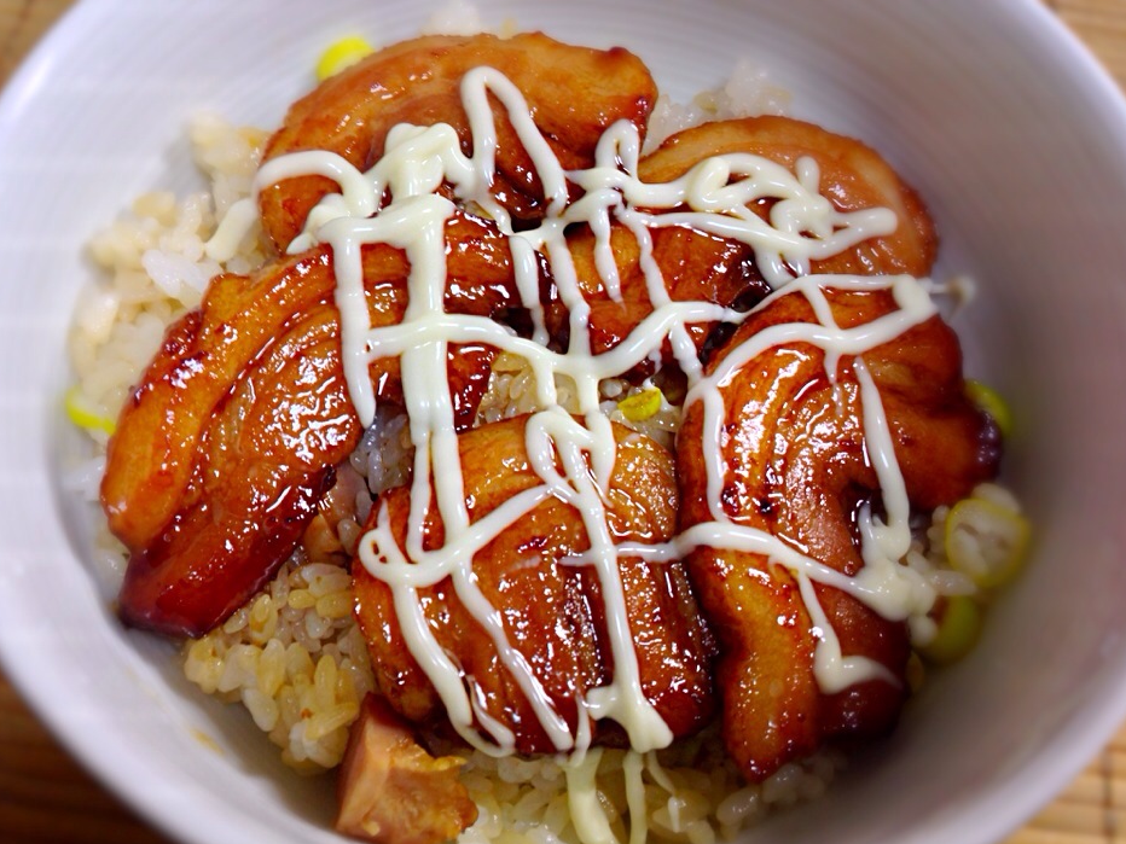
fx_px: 1106
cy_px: 433
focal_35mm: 34
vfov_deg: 41.8
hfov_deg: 54.0
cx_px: 557
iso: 64
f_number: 2.4
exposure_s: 1/20
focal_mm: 4.12
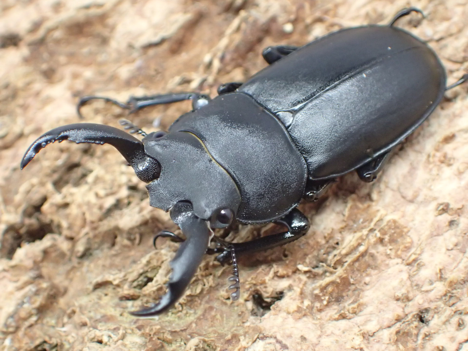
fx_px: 1352
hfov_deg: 19.6
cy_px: 176
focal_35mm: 100
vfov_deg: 14.8
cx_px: 234
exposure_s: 1/100
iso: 1250
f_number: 4.9
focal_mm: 18
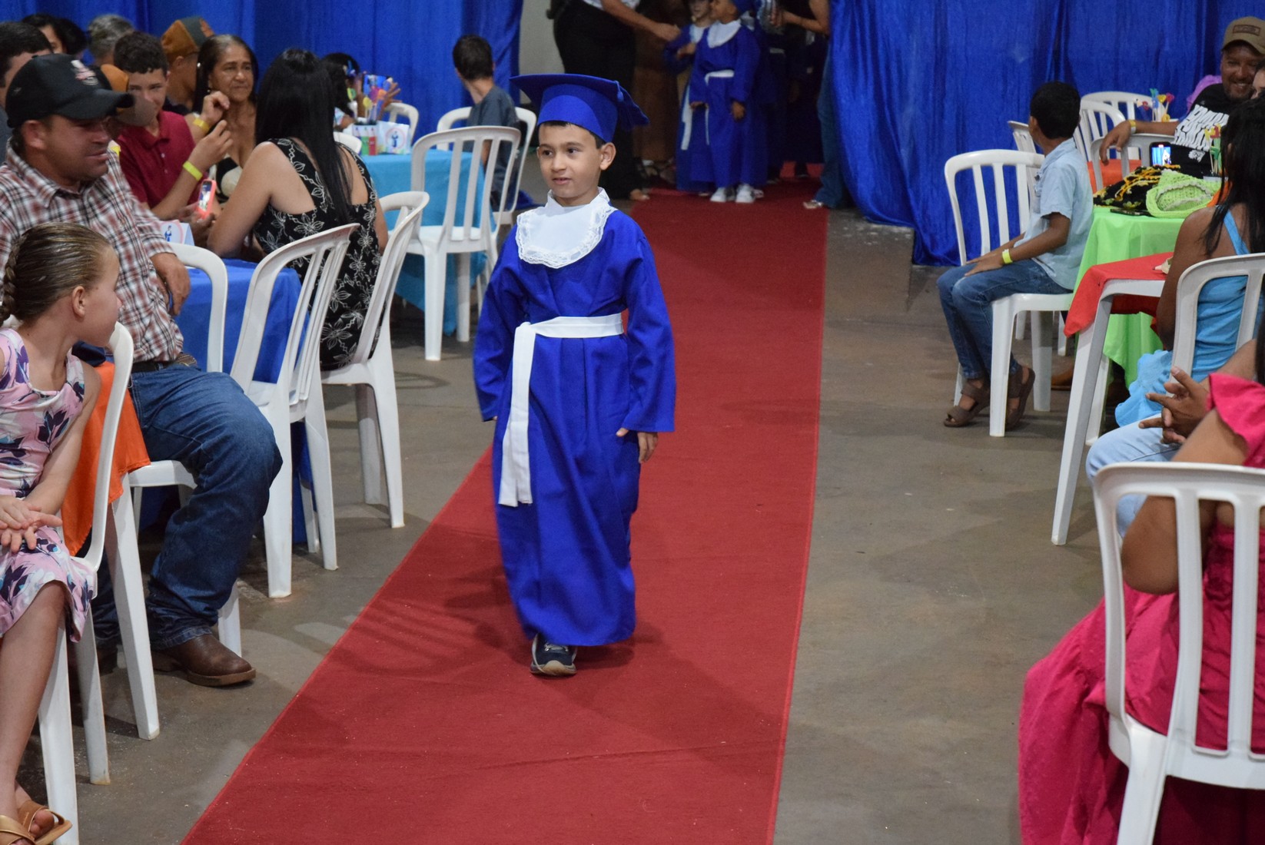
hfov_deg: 27.0
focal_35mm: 75
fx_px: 2637
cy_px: 422
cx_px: 632
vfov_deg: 18.2
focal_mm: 50
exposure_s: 1/60
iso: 6400
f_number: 4.5
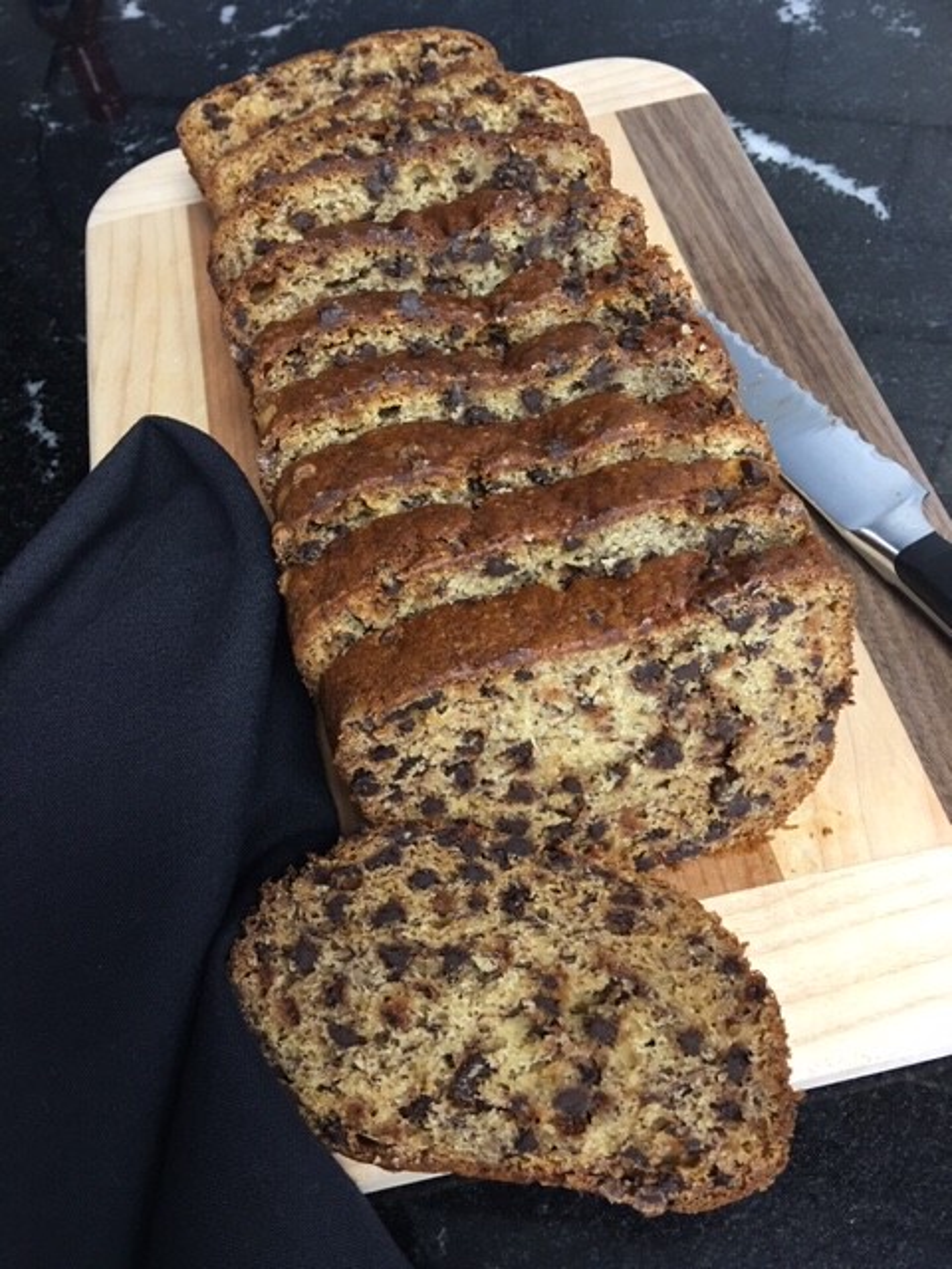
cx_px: 476
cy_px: 634
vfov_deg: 61.7
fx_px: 1063
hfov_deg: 48.2
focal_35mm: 29
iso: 64
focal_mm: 4.15
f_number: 2.2
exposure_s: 1/15
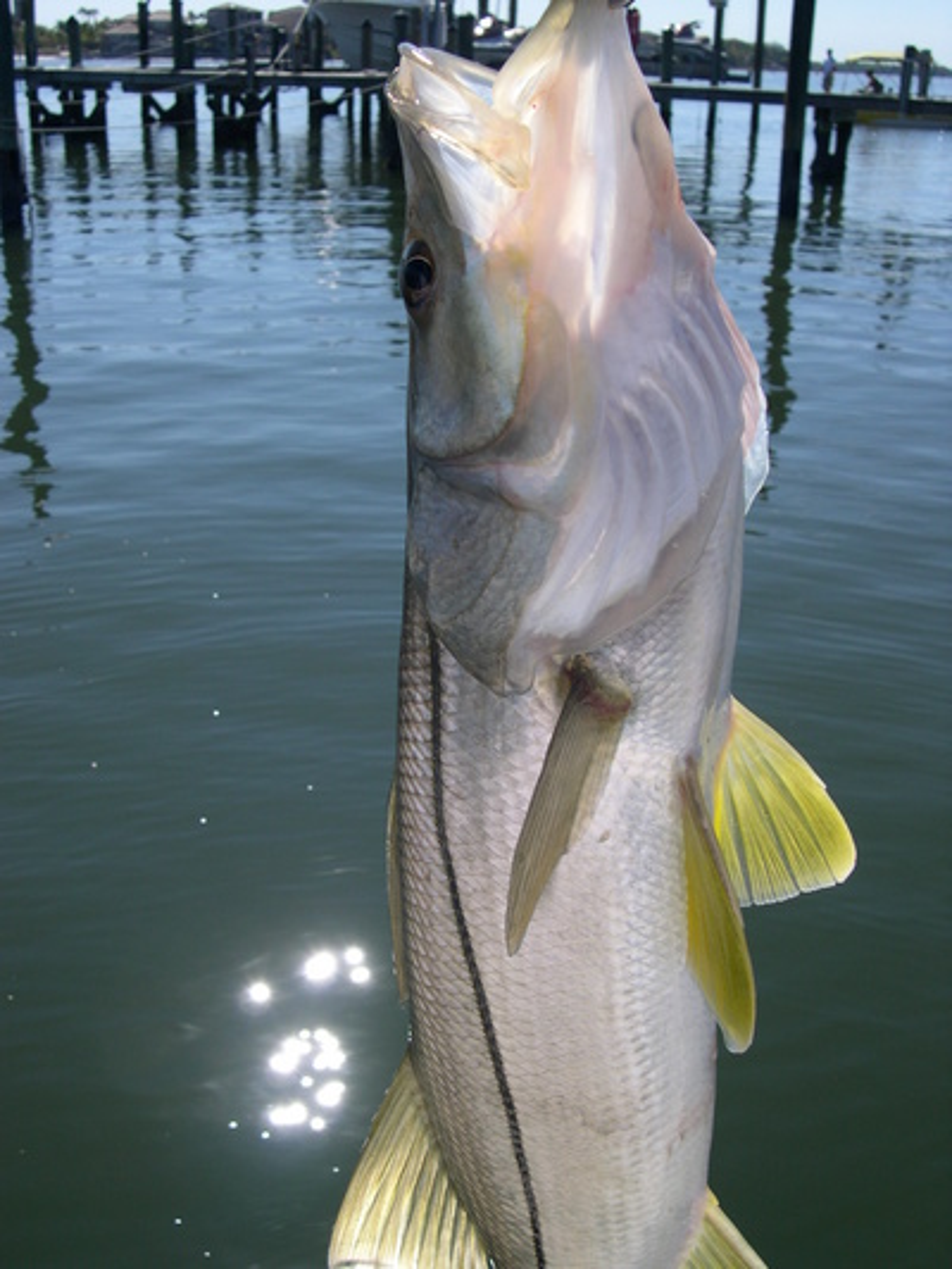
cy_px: 634
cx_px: 476
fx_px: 1393
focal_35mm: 38
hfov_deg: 37.7
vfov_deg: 49.0
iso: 100
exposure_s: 1/241
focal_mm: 8
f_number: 7.6
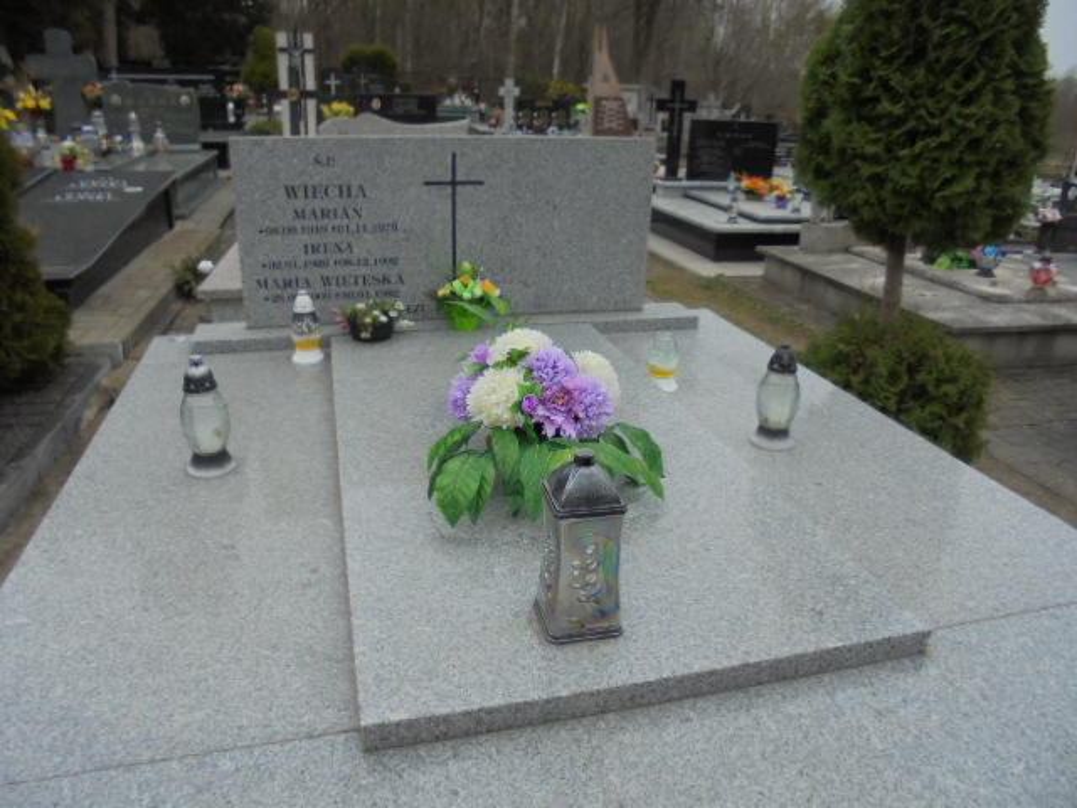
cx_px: 538
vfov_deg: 53.1
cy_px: 404
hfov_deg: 67.3
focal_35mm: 26
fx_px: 809
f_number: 3.5
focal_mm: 4.6
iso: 100
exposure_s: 1/500
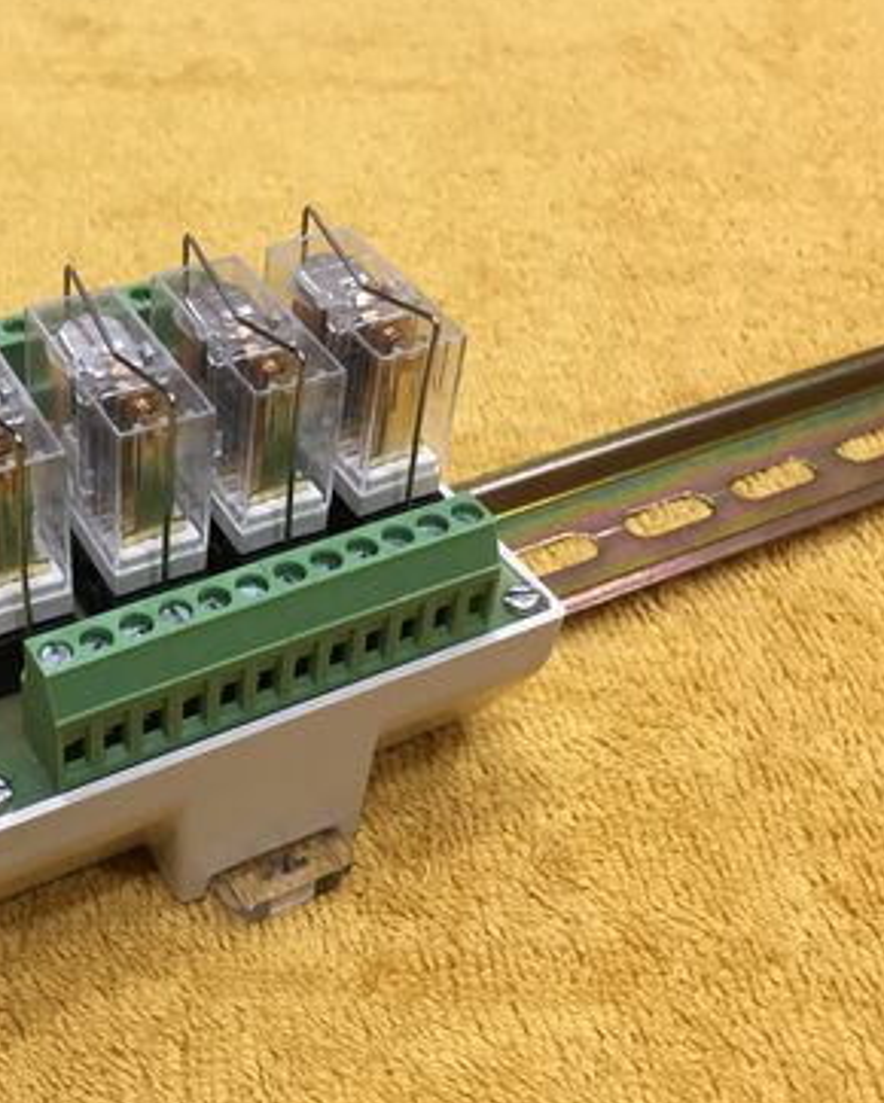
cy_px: 559
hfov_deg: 33.8
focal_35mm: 43
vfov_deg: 42.9
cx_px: 168
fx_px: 1405
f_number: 2.2
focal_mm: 4.15
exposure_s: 1/33
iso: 80
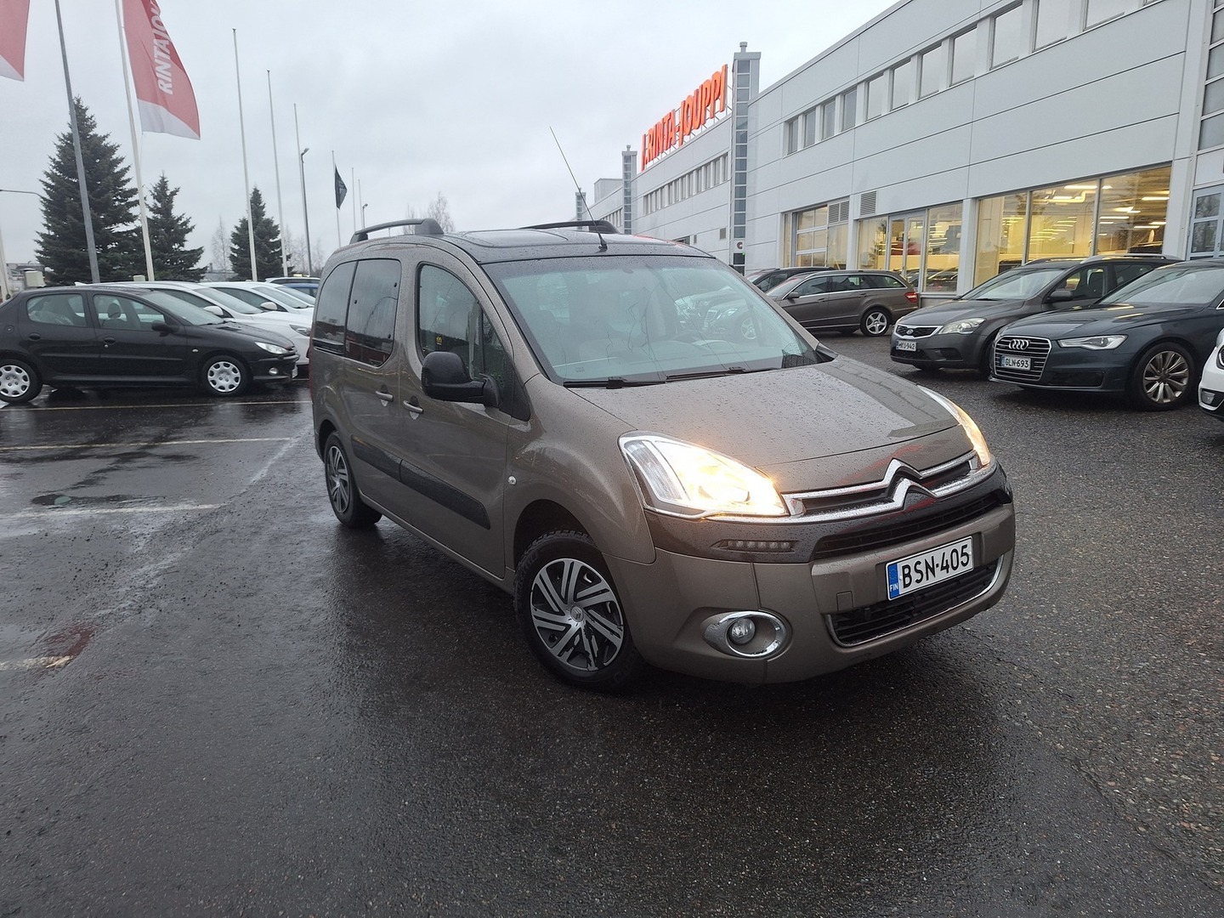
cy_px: 459
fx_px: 813
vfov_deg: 58.9
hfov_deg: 73.9
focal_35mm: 23
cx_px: 612
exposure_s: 1/50
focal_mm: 5.54
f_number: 1.8
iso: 64
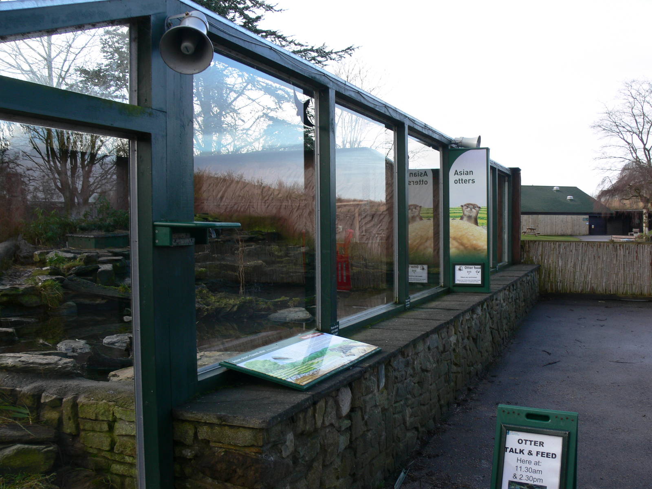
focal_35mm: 35
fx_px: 659
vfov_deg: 40.7
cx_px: 326
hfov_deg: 52.6
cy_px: 244
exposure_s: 1/100
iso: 80
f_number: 4
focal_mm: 7.4
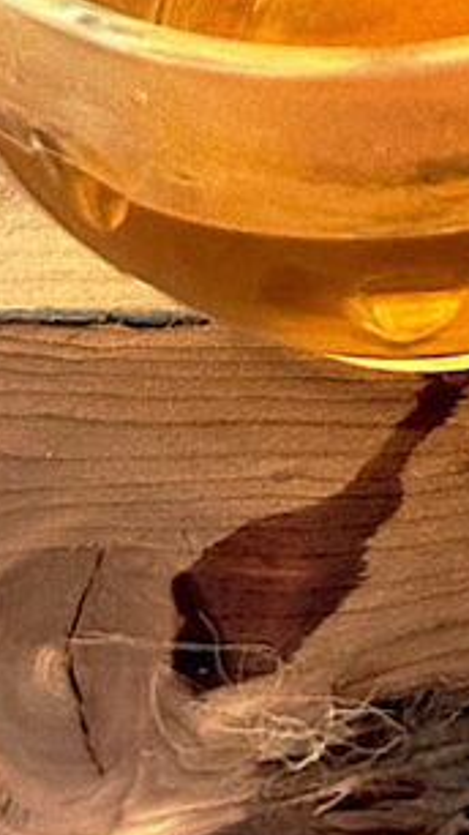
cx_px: 1031
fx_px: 4535
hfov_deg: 5.7
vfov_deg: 9.8
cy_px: -770
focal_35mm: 205
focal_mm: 6.86
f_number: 1.78
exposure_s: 1/55
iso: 250
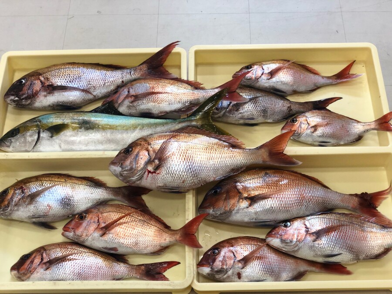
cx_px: 196
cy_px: 147
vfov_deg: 28.0
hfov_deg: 36.8
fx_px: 589
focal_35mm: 52
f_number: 2.4
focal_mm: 6
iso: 100
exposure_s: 1/60
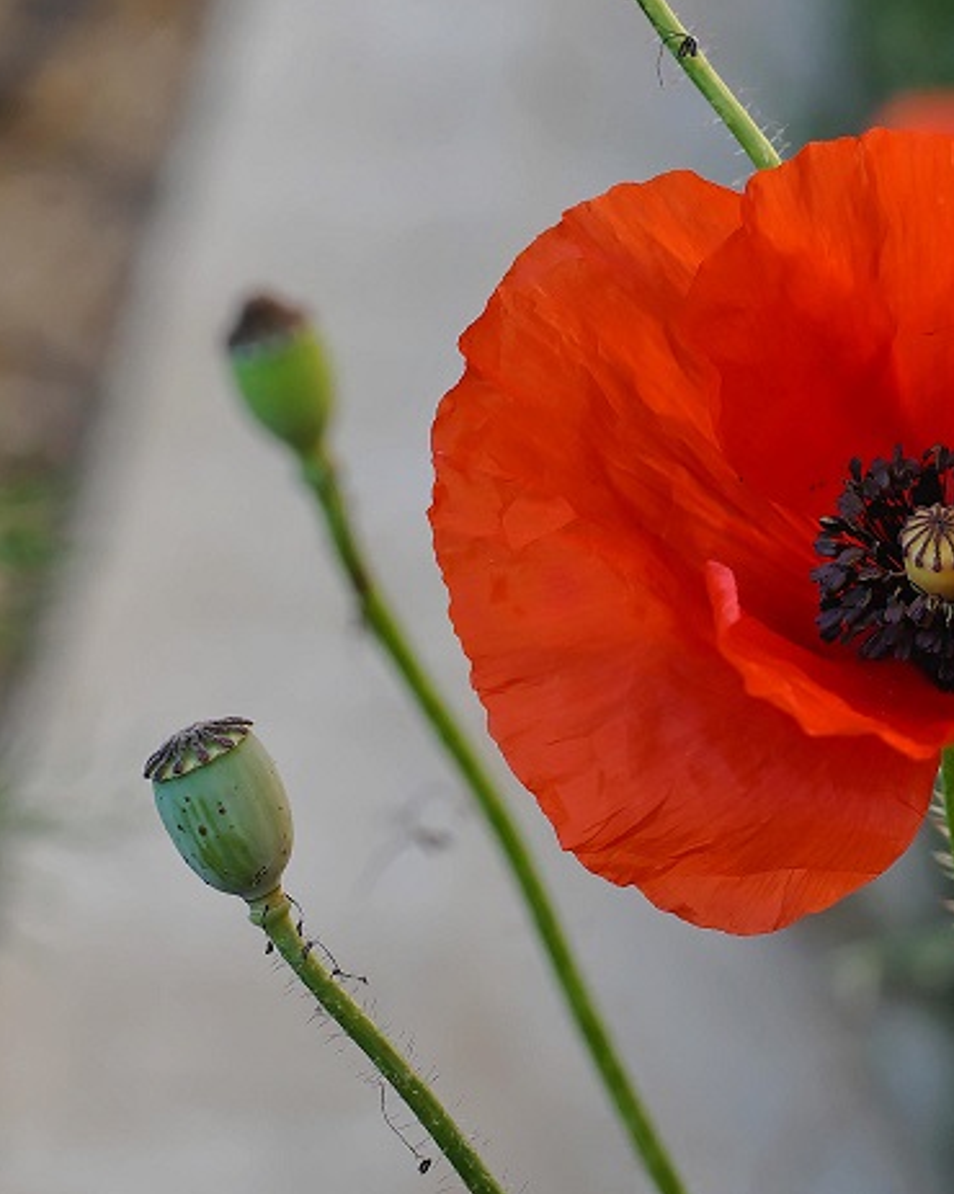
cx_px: 696
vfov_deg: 12.5
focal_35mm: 152
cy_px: -113
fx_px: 5368
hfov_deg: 10.1
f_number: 5.6
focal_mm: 50
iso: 250
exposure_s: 1/200
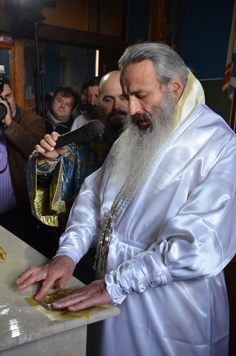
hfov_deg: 31.8
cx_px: 118
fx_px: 415
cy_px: 178
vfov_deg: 46.5
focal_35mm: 42
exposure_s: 1/50
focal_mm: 28
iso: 1000
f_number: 5
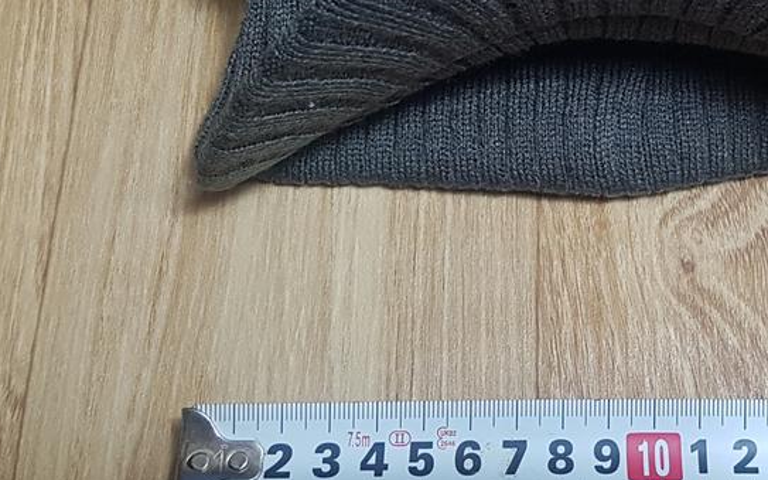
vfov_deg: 19.6
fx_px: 1360
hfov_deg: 30.6
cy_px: 34
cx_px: 634
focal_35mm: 65
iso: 200
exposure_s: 1/60
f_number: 1.7
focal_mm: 4.2
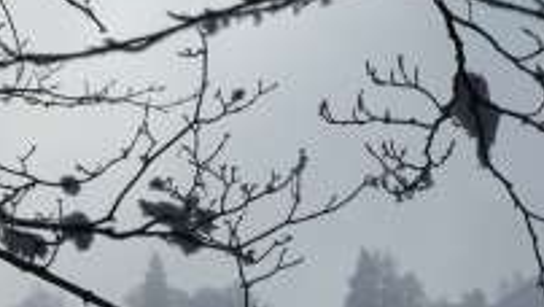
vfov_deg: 4.2
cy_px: 156
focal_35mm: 293
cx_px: 372
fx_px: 4230
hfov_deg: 7.4
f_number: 6.3
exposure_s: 1/1000
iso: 80
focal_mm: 27.1
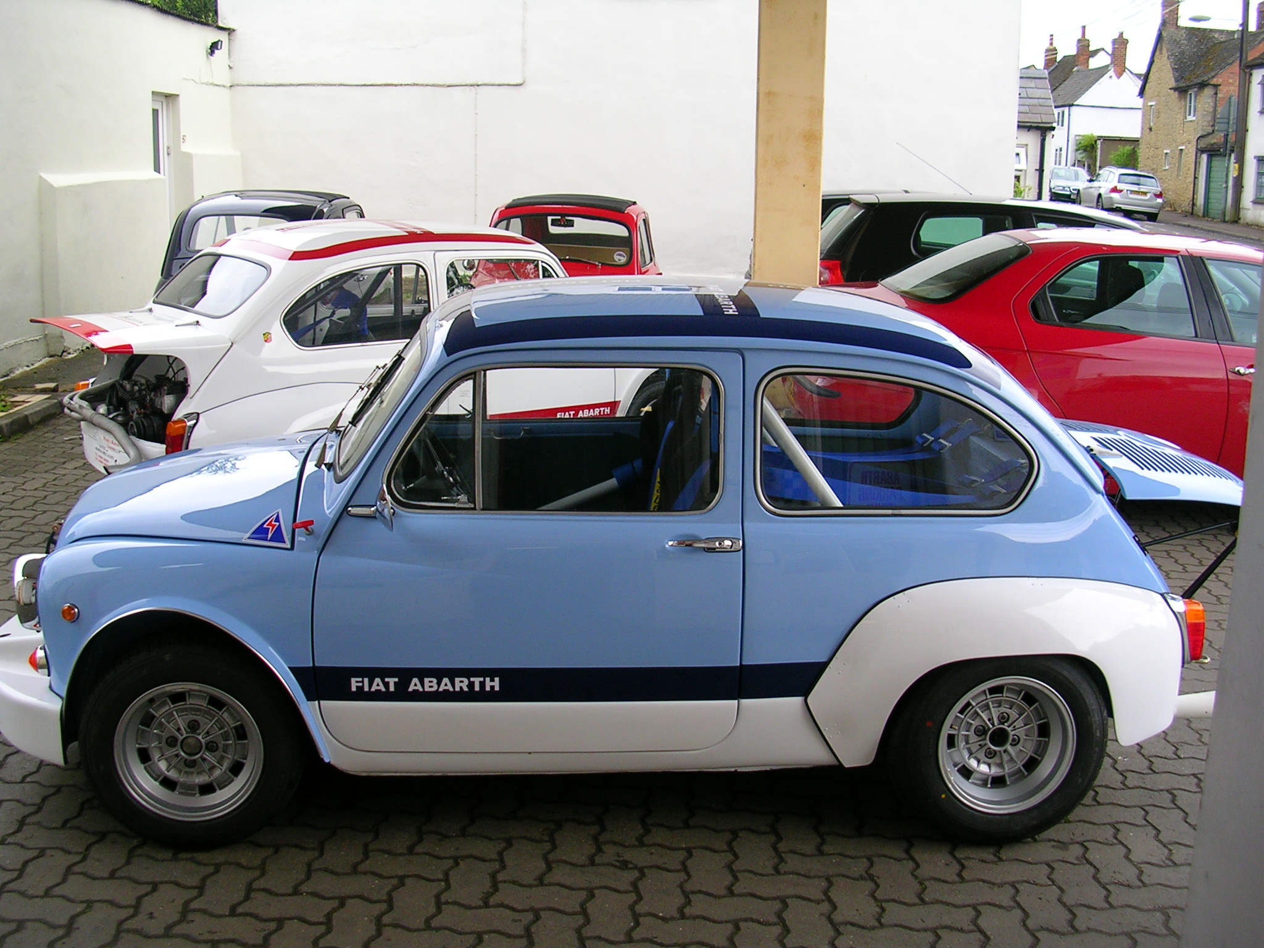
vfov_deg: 37.7
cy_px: 474
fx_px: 1388
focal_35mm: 38
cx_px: 632
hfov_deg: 49.0
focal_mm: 5.8
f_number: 2.8
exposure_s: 1/177
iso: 50
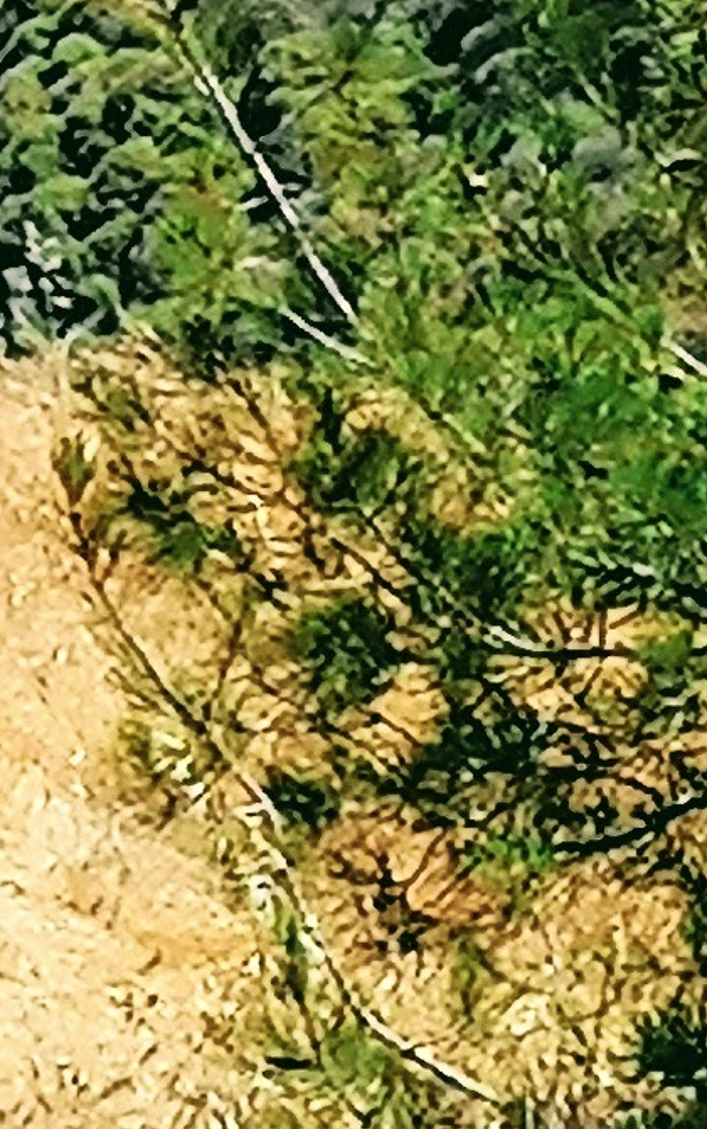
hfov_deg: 3.3
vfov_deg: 5.5
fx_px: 11672
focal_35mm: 379
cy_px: -870
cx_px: -2094
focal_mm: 4.75
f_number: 1.8
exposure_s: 1/1456
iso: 50
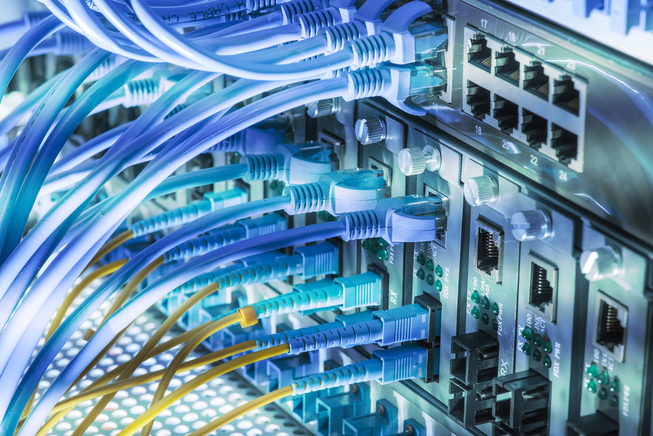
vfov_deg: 13.1
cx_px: 326
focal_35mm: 105
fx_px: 1905
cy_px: 218
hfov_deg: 19.4
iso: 125
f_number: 14
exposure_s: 1/200
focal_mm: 105
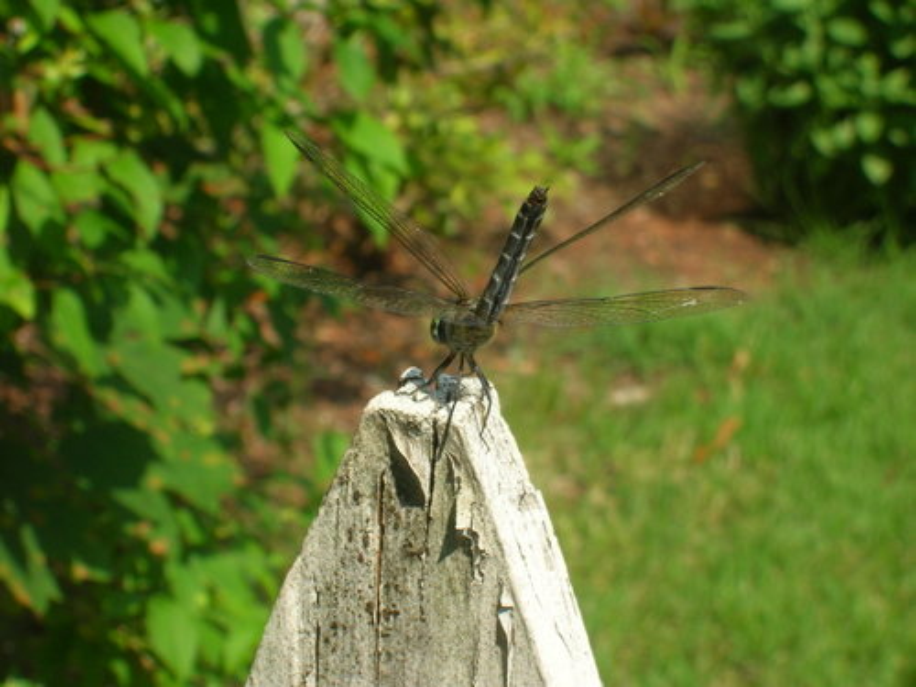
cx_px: 458
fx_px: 2699
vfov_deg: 14.5
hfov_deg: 19.3
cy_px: 344
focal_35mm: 102
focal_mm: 17.1
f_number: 8.2
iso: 50
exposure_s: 1/127
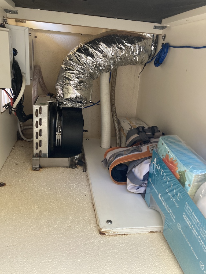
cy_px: 137
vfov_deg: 63.4
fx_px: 222
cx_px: 103
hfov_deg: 49.7
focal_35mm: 28
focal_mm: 3.99
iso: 200
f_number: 1.8
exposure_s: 1/60
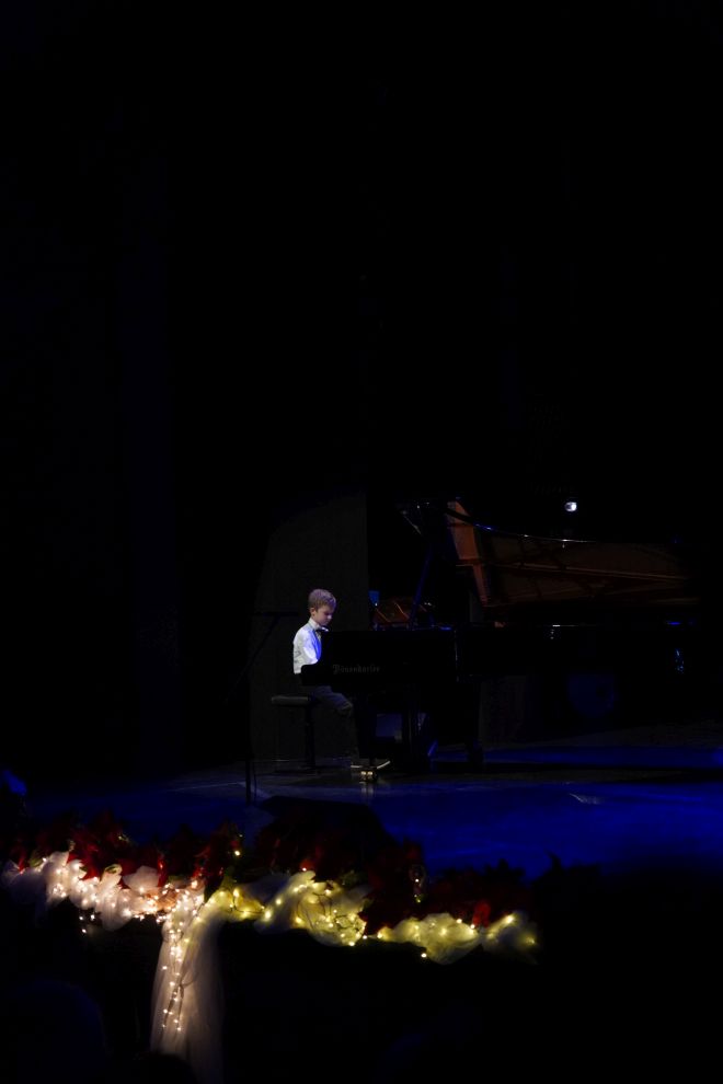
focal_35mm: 75
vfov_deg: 27.0
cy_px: 542
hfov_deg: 18.2
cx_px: 362
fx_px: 2259
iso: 1600
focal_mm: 50
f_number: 3.2
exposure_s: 1/125
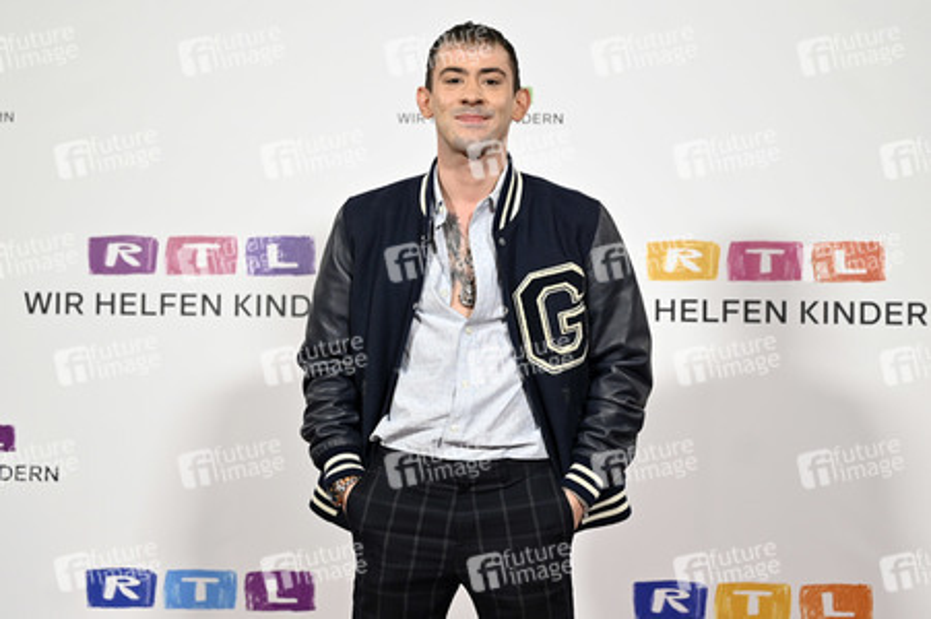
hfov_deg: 28.5
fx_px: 1835
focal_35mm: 71
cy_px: 310
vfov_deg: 19.2
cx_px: 466
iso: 800
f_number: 2.8
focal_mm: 71
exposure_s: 1/250
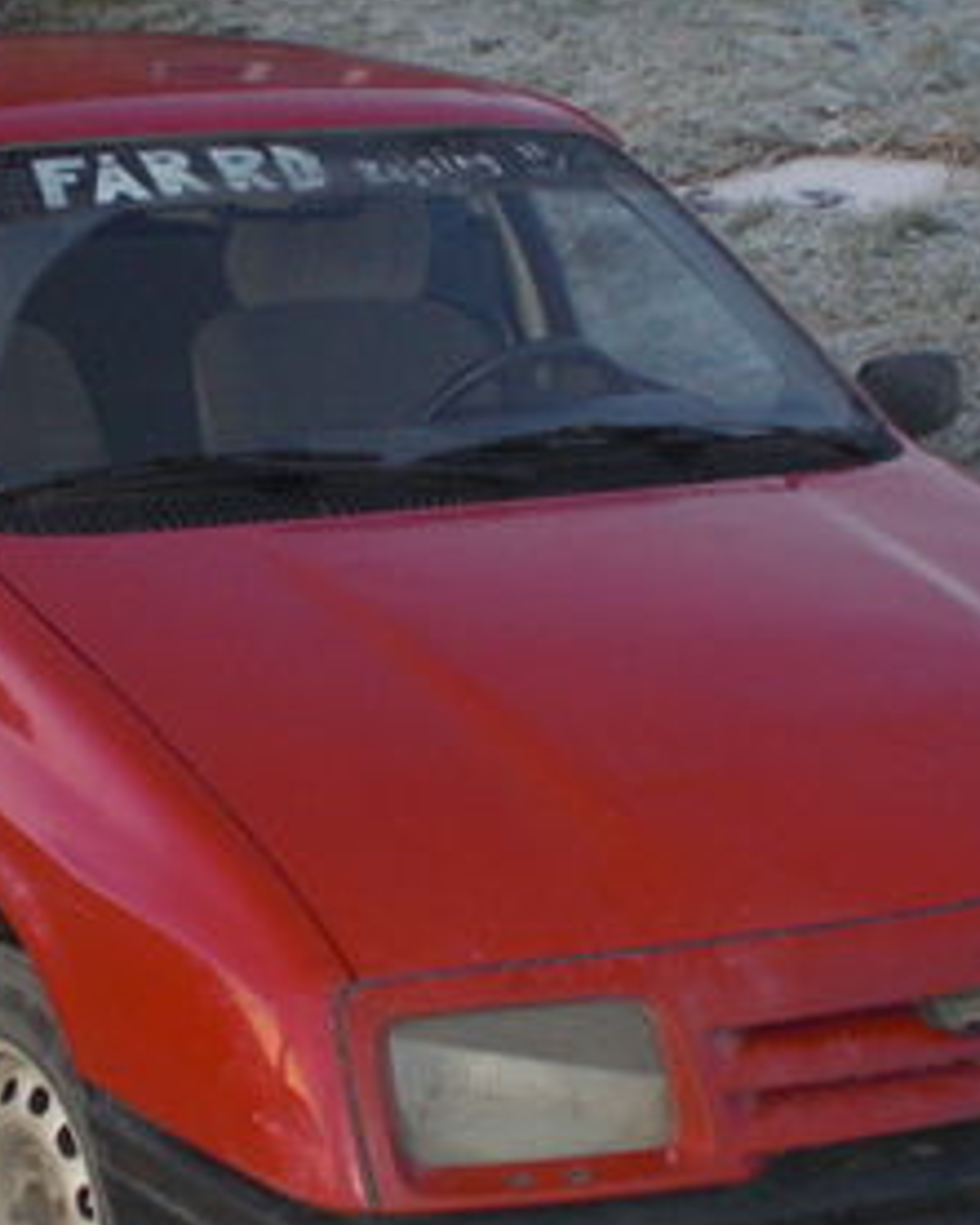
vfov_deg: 22.2
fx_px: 3116
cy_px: 604
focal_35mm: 86
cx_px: 288
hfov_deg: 17.8
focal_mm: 6.3
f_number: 3.1
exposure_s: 1/60
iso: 200
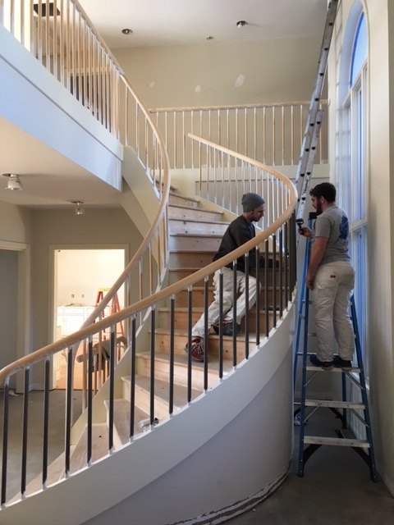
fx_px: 440
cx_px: 197
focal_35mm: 29
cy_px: 262
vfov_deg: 61.7
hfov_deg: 48.2
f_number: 2.2
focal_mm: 4.15
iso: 32
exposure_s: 1/30
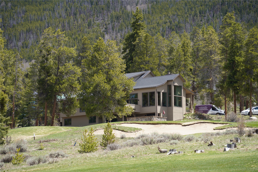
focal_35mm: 141
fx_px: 1010
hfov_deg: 14.6
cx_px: 129
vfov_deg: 9.7
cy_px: 86
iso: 100
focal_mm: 141
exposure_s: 1/200
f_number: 5.6
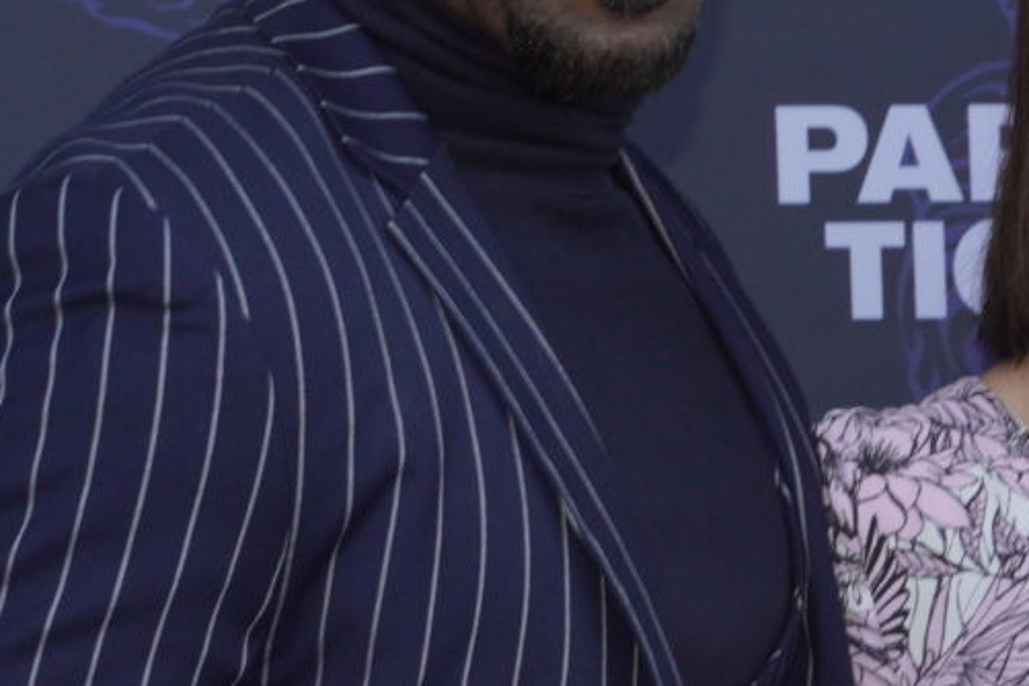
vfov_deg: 5.0
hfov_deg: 7.3
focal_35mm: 276
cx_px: 1863
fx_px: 7888
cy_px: 658
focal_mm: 54
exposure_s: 1/80
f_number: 6.3
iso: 160
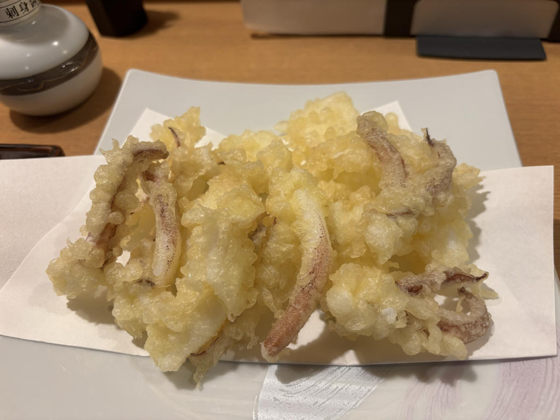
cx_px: 280
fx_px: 421
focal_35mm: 26
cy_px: 210
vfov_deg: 53.1
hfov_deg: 67.3
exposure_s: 1/120
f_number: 1.6
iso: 125
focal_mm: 5.96
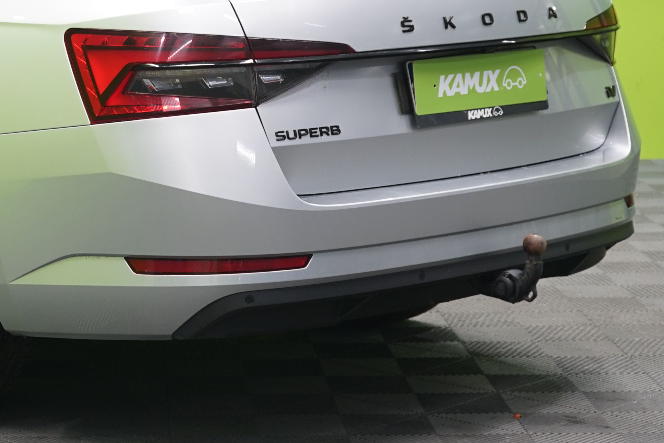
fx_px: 2029
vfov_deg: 12.4
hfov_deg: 18.1
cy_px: 106
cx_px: -16
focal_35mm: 110
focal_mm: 43
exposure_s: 1/6
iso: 320
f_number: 5
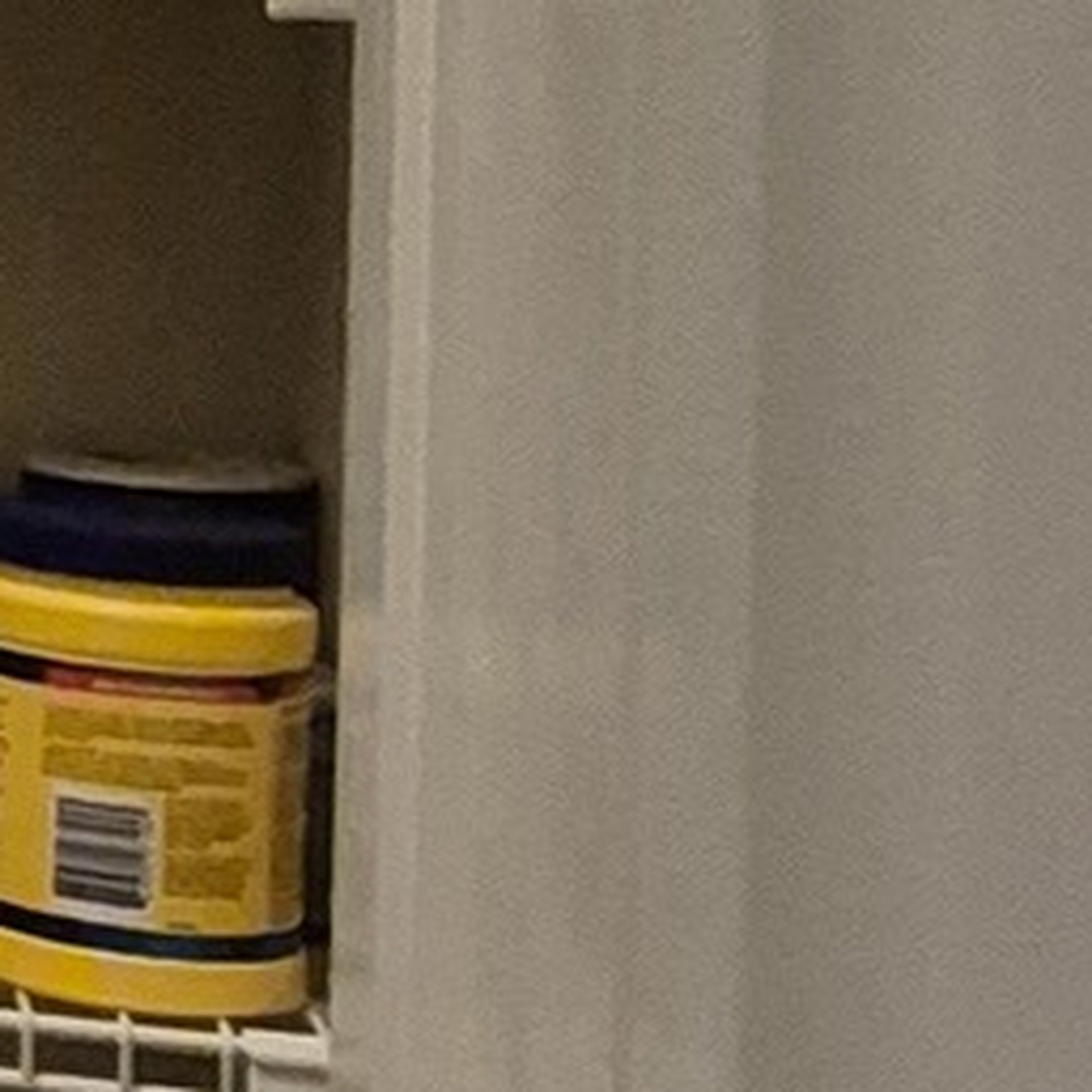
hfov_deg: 10.2
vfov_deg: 16.4
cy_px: -72
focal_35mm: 103
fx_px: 3676
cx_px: -2456
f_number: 2.2
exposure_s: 1/60
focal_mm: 1.74
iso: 1250
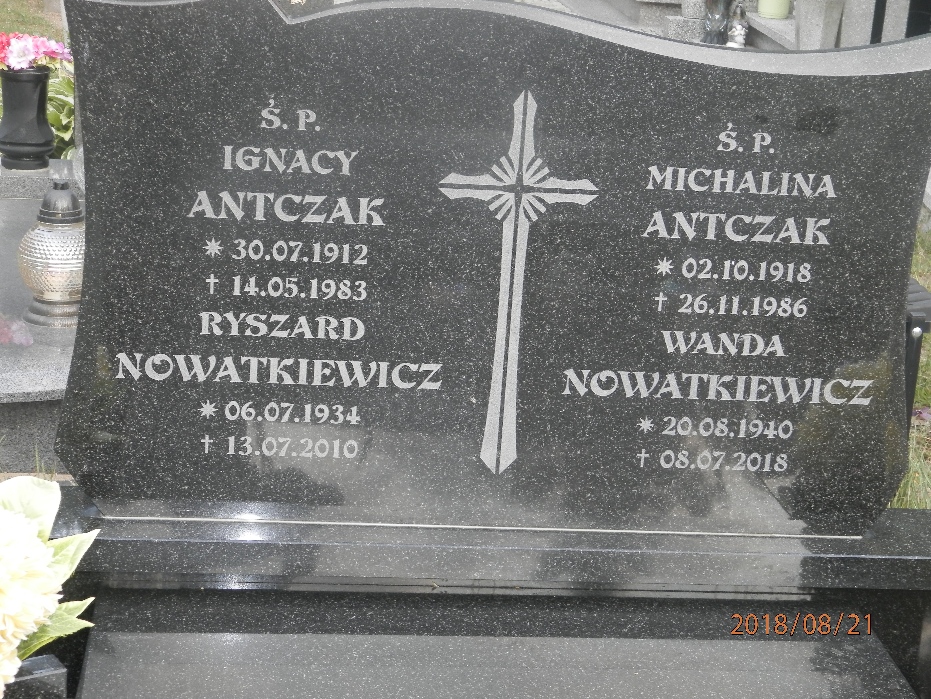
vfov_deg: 21.6
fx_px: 1829
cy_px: 350
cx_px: 466
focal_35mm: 68
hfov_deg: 28.6
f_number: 4
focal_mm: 12.2
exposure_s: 1/40
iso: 125
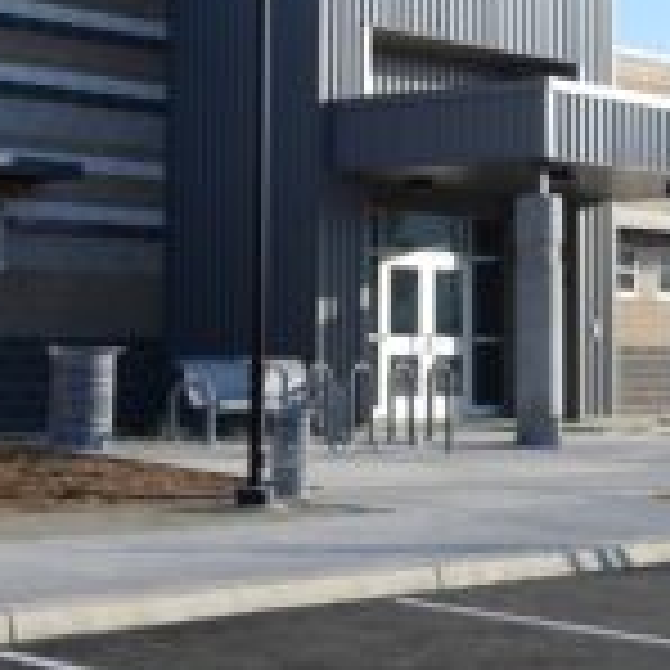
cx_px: 169
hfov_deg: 20.3
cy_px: 178
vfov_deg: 20.3
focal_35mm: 85
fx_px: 1861
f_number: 9
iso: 250
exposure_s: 1/320
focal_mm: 35
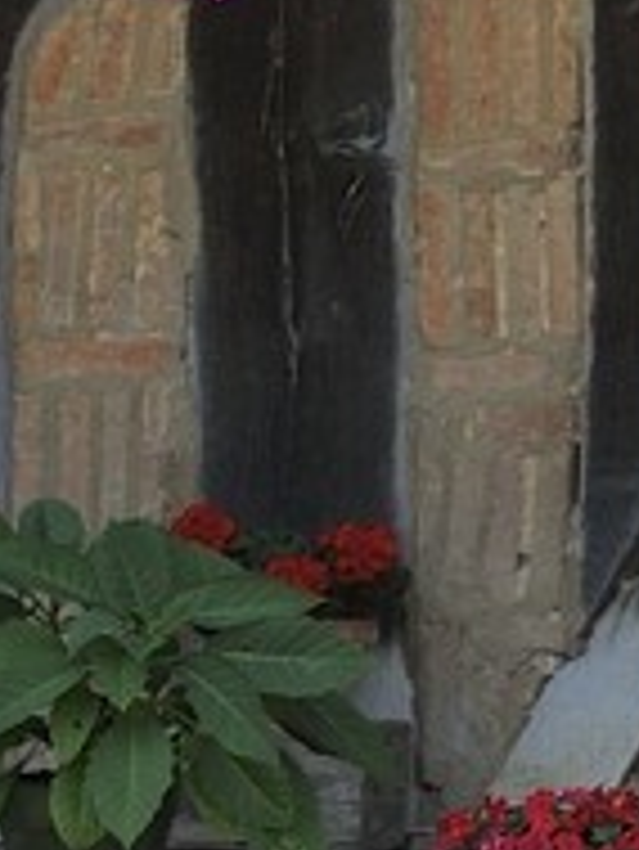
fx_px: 9588
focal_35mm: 390
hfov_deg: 3.4
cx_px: 3506
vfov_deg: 5.0
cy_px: -958
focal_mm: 48
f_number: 5.6
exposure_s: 1/125
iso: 200
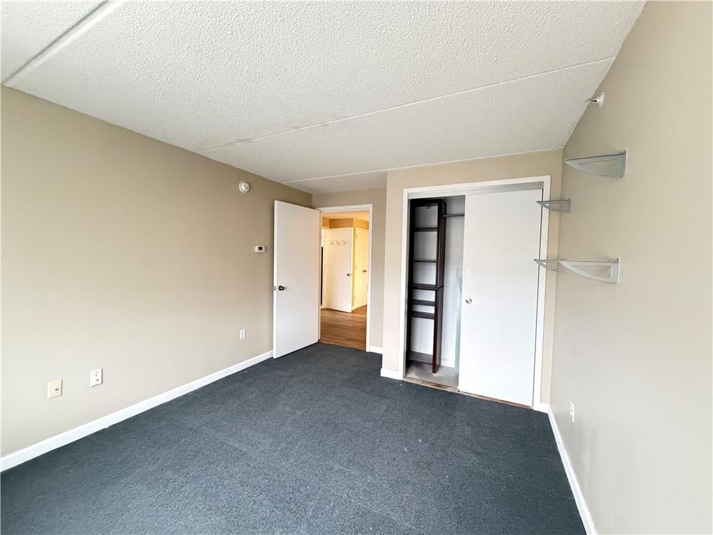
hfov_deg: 102.1
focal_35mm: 14
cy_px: 268
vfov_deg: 85.7
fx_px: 288
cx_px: 356
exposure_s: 1/60
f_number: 2.2
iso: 1000
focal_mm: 2.22
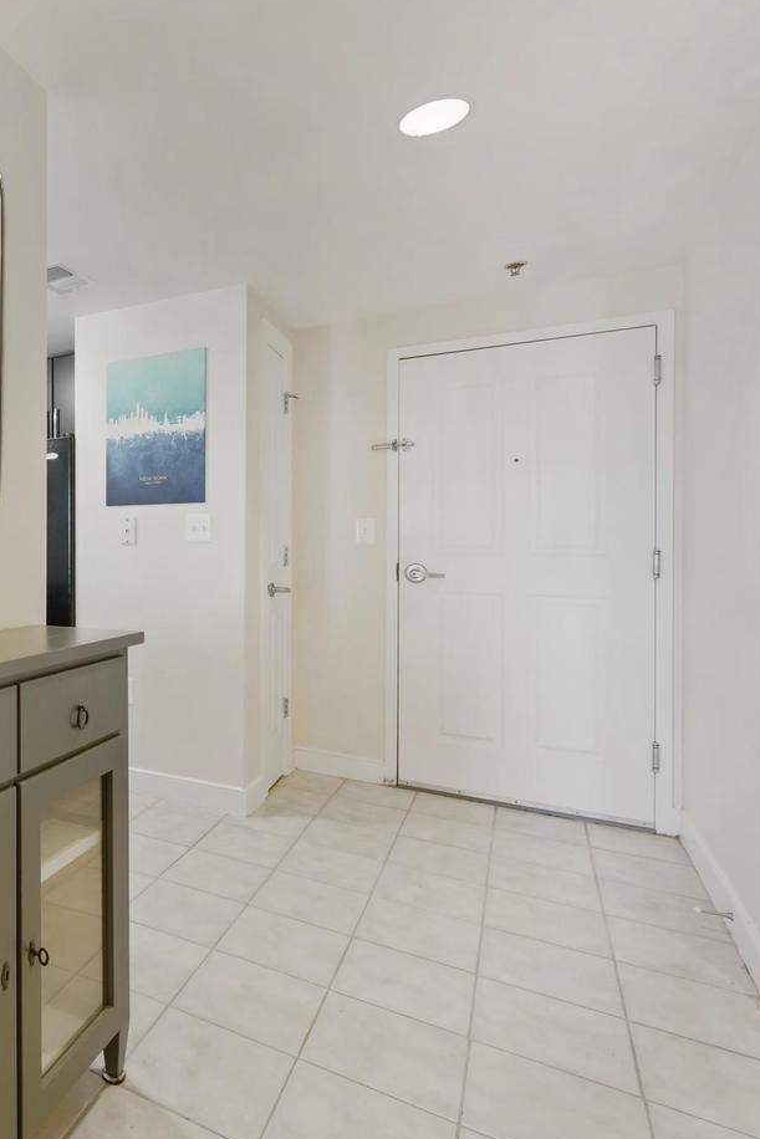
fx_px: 696
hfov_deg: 48.3
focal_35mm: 22
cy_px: 550
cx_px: 19
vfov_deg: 78.5
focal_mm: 14
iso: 400
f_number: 8
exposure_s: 1/2
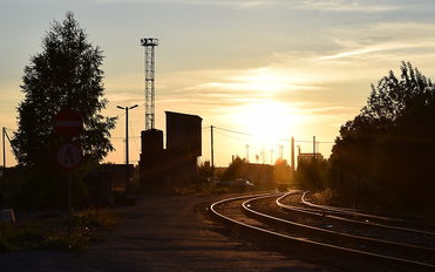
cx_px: 271
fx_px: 1115
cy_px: 144
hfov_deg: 22.0
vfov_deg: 13.9
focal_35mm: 94
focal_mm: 38
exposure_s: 1/250
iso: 160
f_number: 20
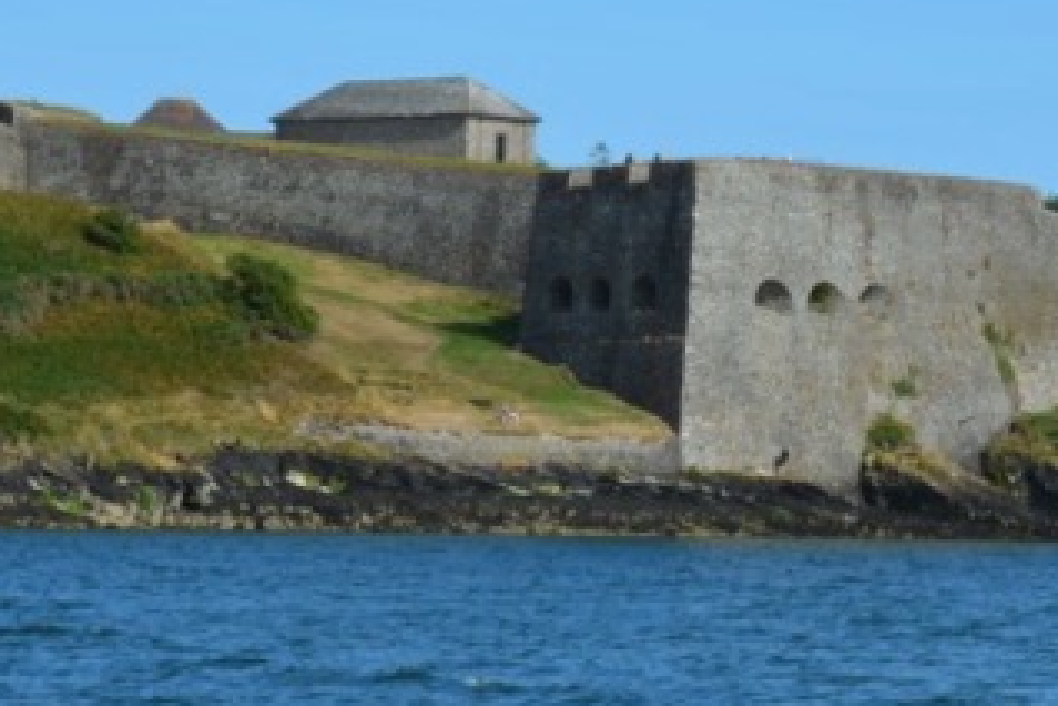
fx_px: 5113
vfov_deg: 7.9
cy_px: 288
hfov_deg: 11.7
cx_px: 1005
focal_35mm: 174
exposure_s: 1/250
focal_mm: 36
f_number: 8
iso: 100
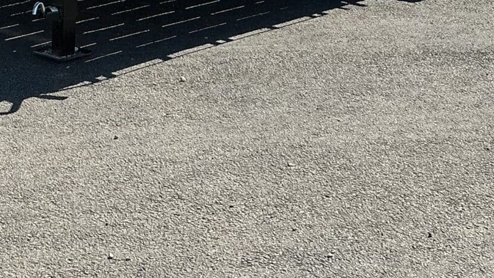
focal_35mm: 100
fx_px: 1310
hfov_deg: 21.3
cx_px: 203
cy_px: -123
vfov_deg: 11.7
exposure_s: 1/1984
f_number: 1.8
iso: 25
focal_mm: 3
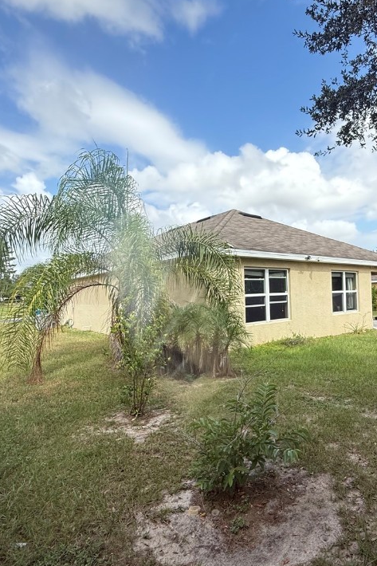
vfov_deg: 81.2
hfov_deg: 58.1
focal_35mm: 21
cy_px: 289
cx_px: 252
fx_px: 330
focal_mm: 2.22
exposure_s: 1/799
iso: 50
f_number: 2.2
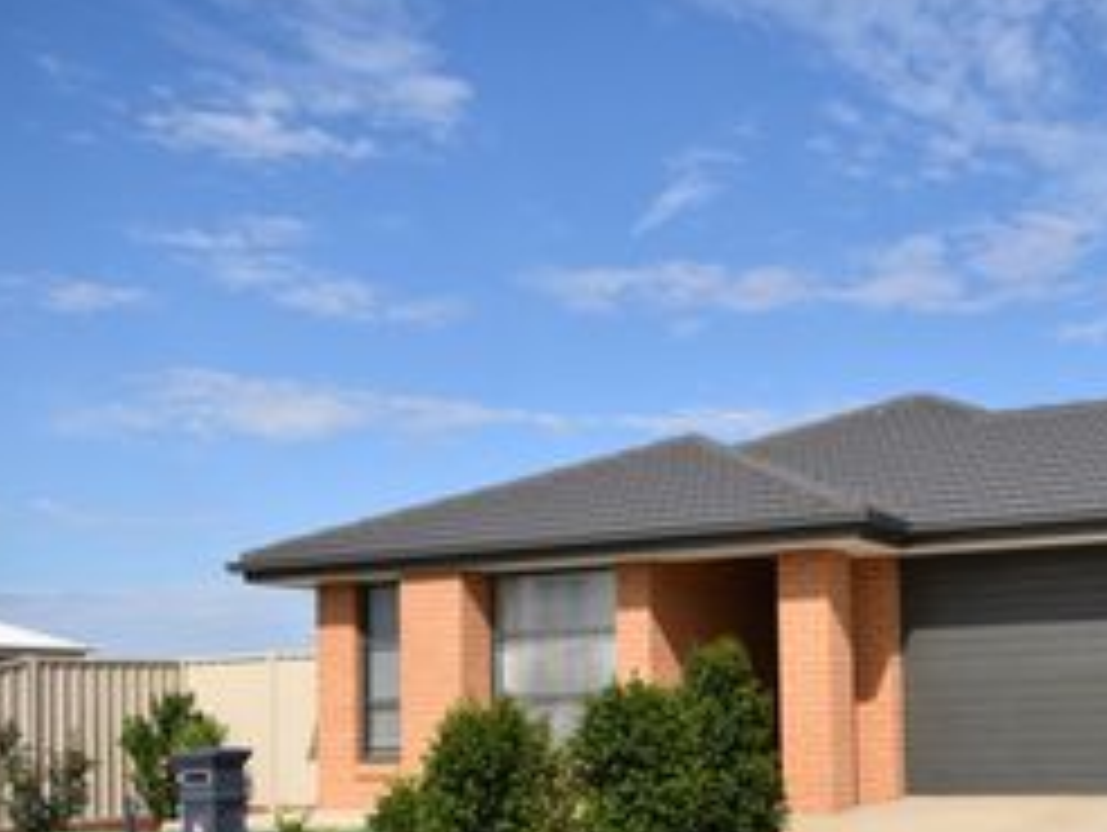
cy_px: 609
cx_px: 747
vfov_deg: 26.3
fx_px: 1761
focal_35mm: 55
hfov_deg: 34.5
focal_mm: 20
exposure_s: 1/320
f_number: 9
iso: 100
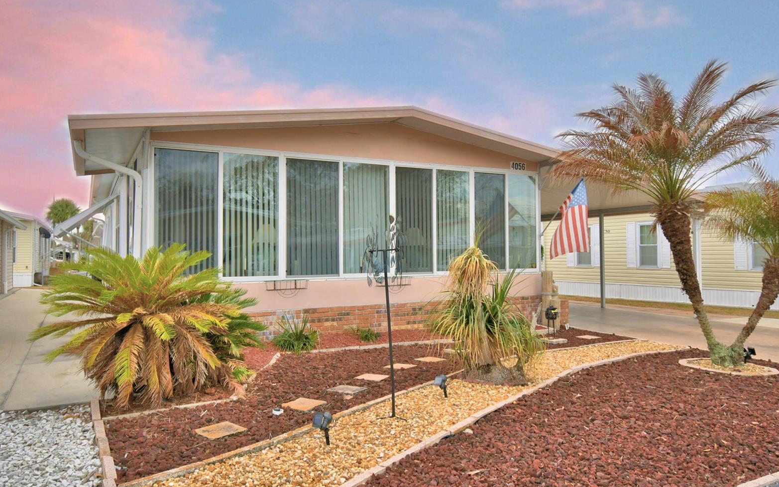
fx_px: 531
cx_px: 390
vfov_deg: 49.3
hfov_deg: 72.5
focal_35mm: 25
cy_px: 239
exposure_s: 1/500
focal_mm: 16
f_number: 5.3
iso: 140
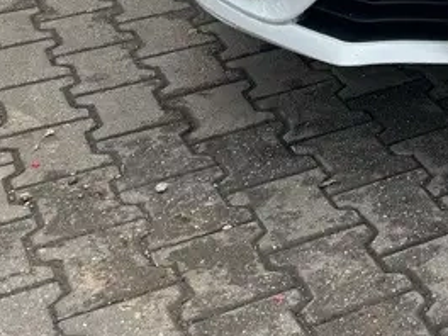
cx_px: 670
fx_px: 1178
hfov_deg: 19.0
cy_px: -200
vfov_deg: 14.8
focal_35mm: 91
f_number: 1.78
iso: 80
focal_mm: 6.86
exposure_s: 1/1339
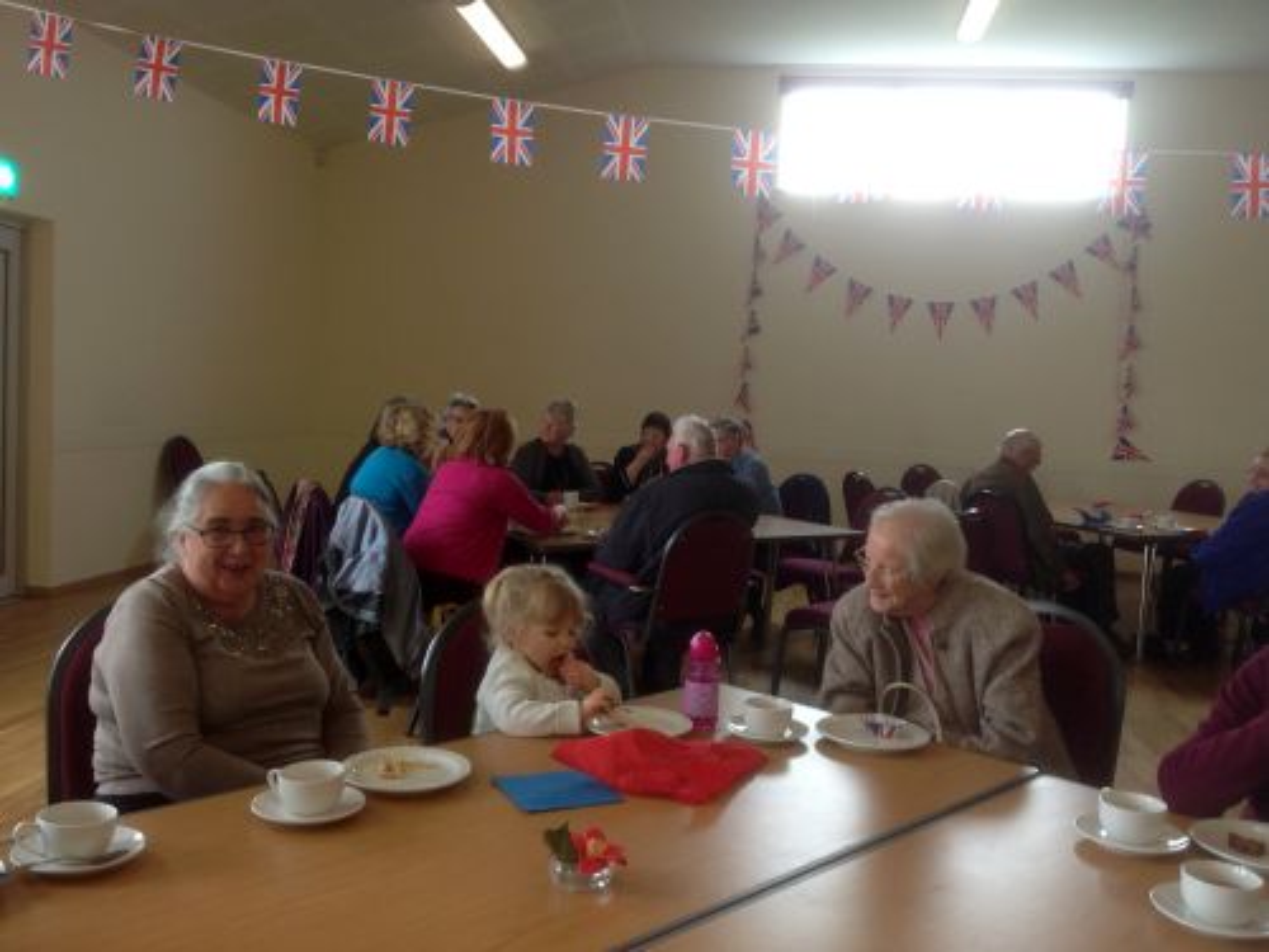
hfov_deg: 52.6
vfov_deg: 40.7
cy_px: 476
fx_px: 1283
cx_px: 634
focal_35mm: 35
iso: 50
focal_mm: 4.28
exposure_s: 1/24
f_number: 2.4
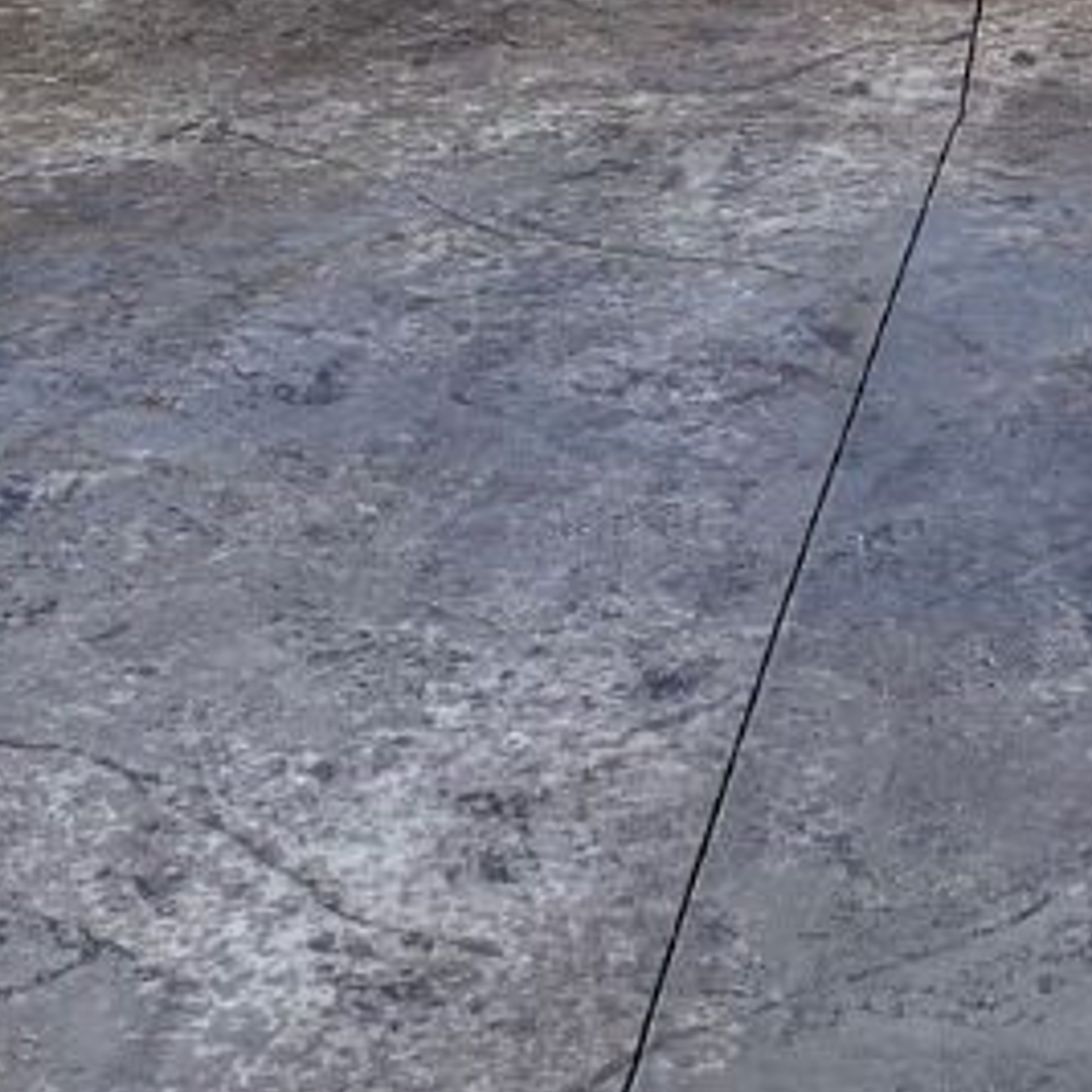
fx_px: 4604
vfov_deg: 13.0
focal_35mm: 129
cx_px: 789
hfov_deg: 13.5
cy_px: -403
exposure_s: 1/1266
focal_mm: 4.2
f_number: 1.8
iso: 25
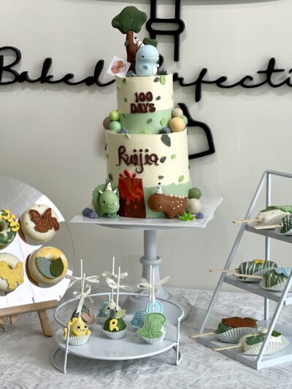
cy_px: 194
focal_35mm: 64
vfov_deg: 30.3
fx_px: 720
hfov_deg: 22.9
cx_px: 146
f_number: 2.2
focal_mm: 7.5
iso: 32
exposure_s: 1/100
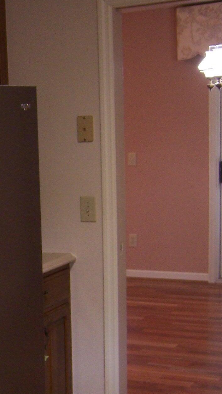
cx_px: -109
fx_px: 775
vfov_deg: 28.3
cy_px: 282
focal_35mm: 74
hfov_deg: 15.1
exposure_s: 1/15
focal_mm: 5.5
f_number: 3.4
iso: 140
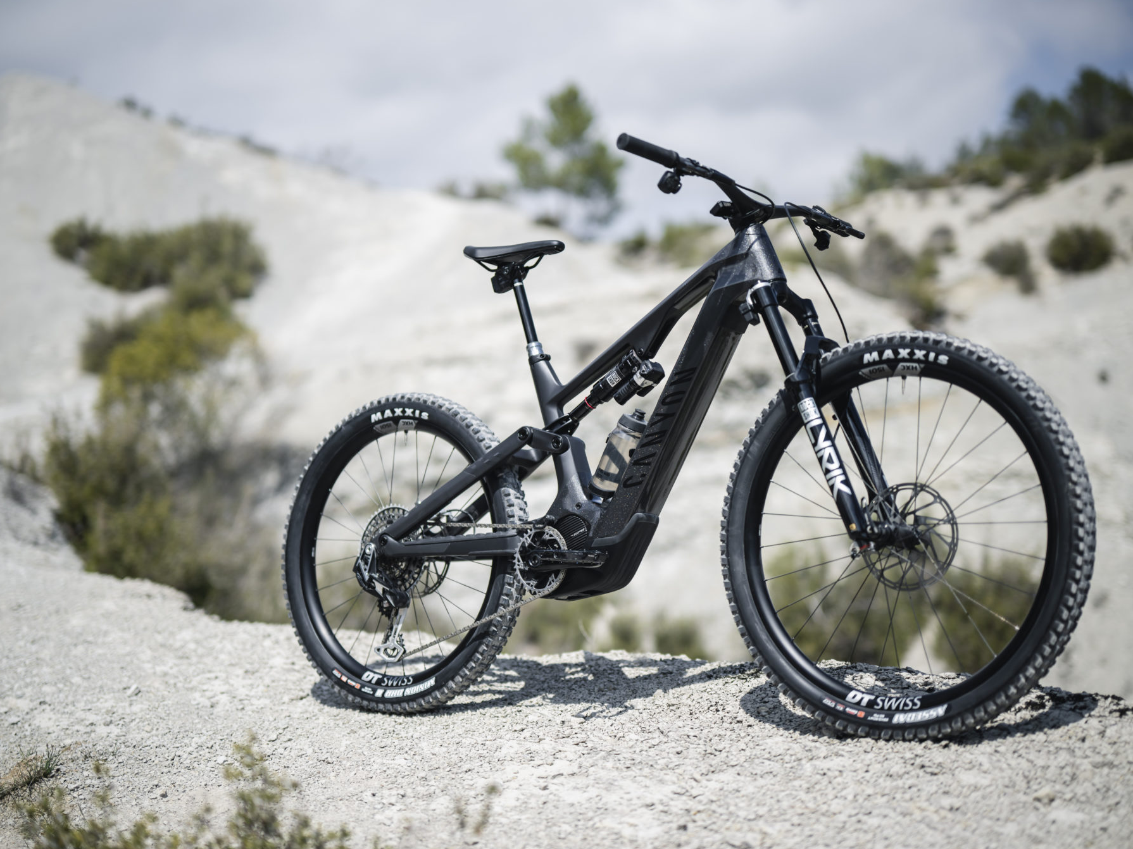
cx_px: 542
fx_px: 1800
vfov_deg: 26.6
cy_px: 429
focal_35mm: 55
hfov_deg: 34.9
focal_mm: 50
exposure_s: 1/10000
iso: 64
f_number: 1.2
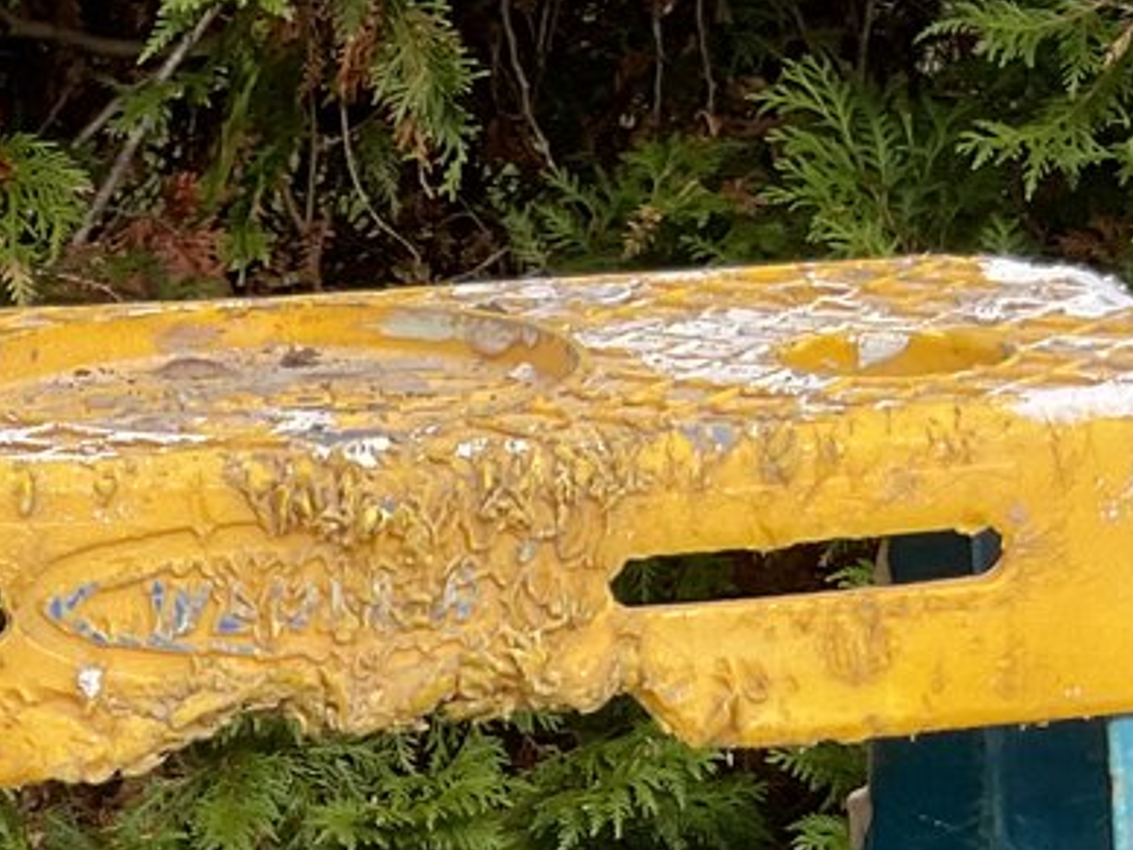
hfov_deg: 17.1
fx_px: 3699
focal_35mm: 113
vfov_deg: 12.1
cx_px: 80
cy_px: 1491
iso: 16
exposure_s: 1/450
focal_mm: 3
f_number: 1.8
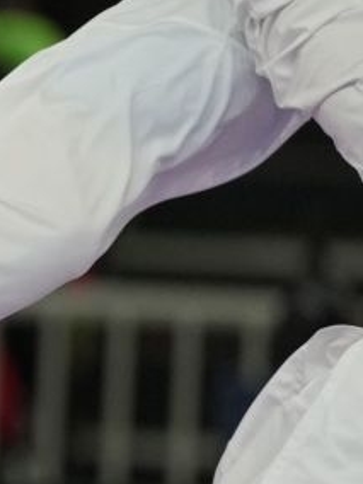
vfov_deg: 1.6
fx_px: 17016
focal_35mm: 1217
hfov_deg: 1.2
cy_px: 242
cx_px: -828
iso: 1600
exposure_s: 1/1000
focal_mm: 200
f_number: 2.8
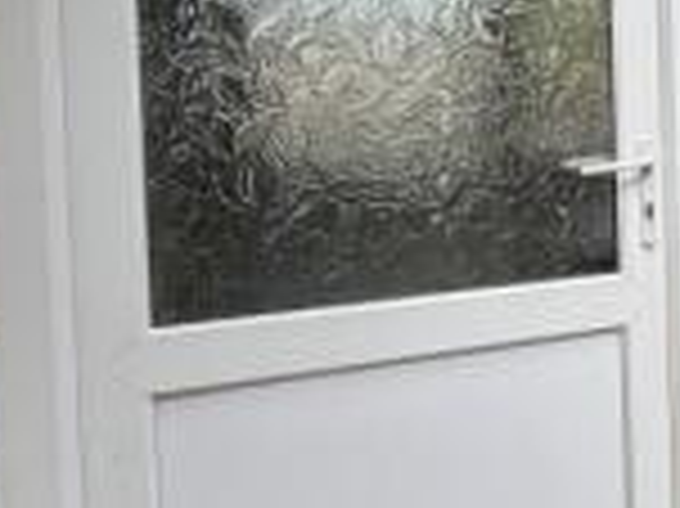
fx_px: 1060
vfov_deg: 26.5
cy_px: 106
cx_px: 1245
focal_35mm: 54
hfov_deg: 21.5
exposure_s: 1/130
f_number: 2.2
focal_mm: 2.22
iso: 40
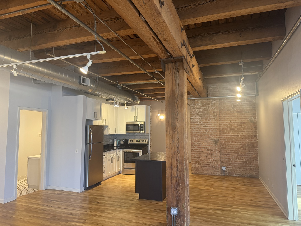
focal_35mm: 24
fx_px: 209
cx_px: 150
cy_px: 113
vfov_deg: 56.8
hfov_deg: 71.6
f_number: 1.78
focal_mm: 6.76
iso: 160
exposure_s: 1/60
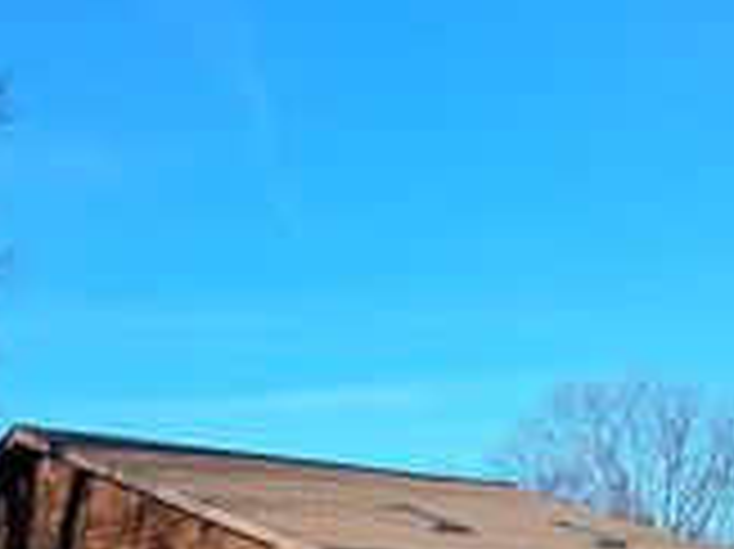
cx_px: 383
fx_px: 1695
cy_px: 614
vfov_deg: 17.7
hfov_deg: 24.4
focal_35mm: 80
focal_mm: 3.98
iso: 25
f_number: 1.8
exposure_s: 1/327
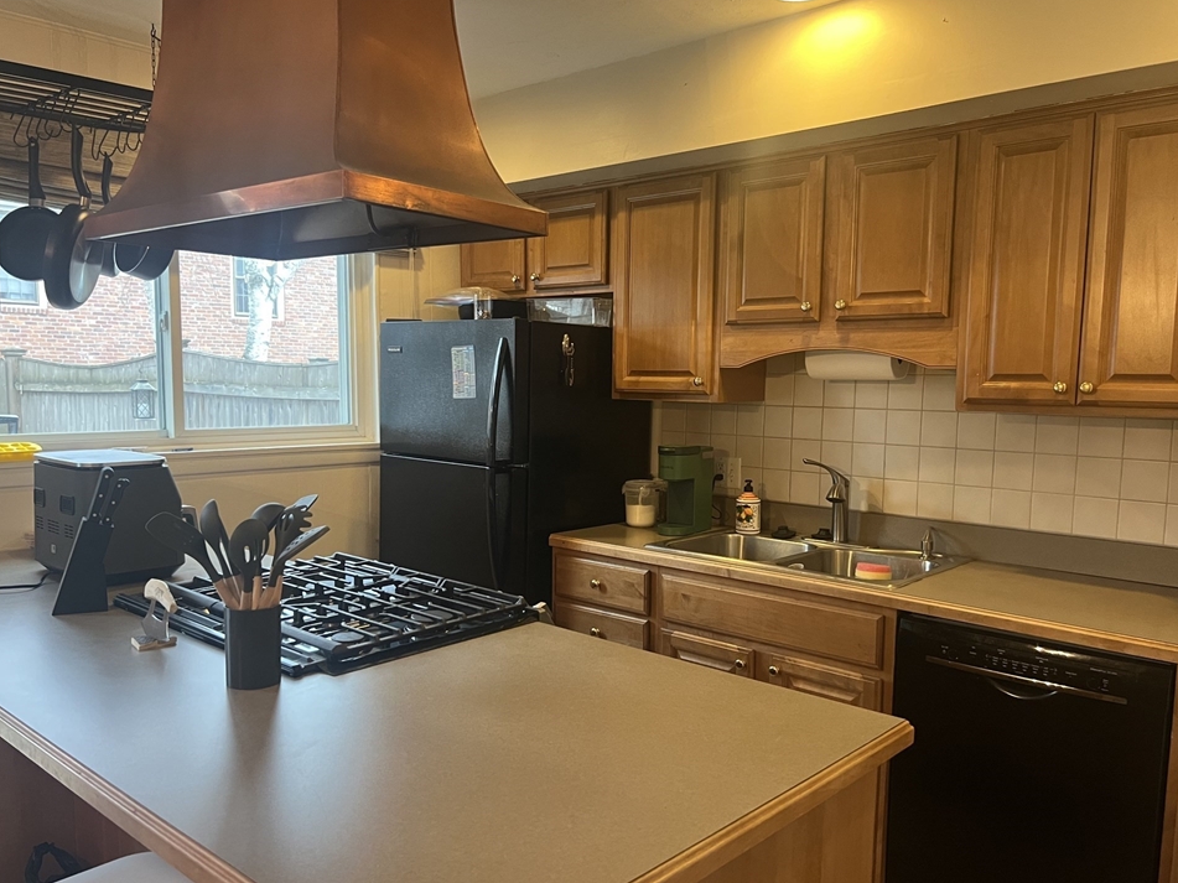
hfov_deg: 63.4
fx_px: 953
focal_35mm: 28
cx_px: 570
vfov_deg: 49.7
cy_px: 467
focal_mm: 5.7
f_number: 1.5
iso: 250
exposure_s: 1/60
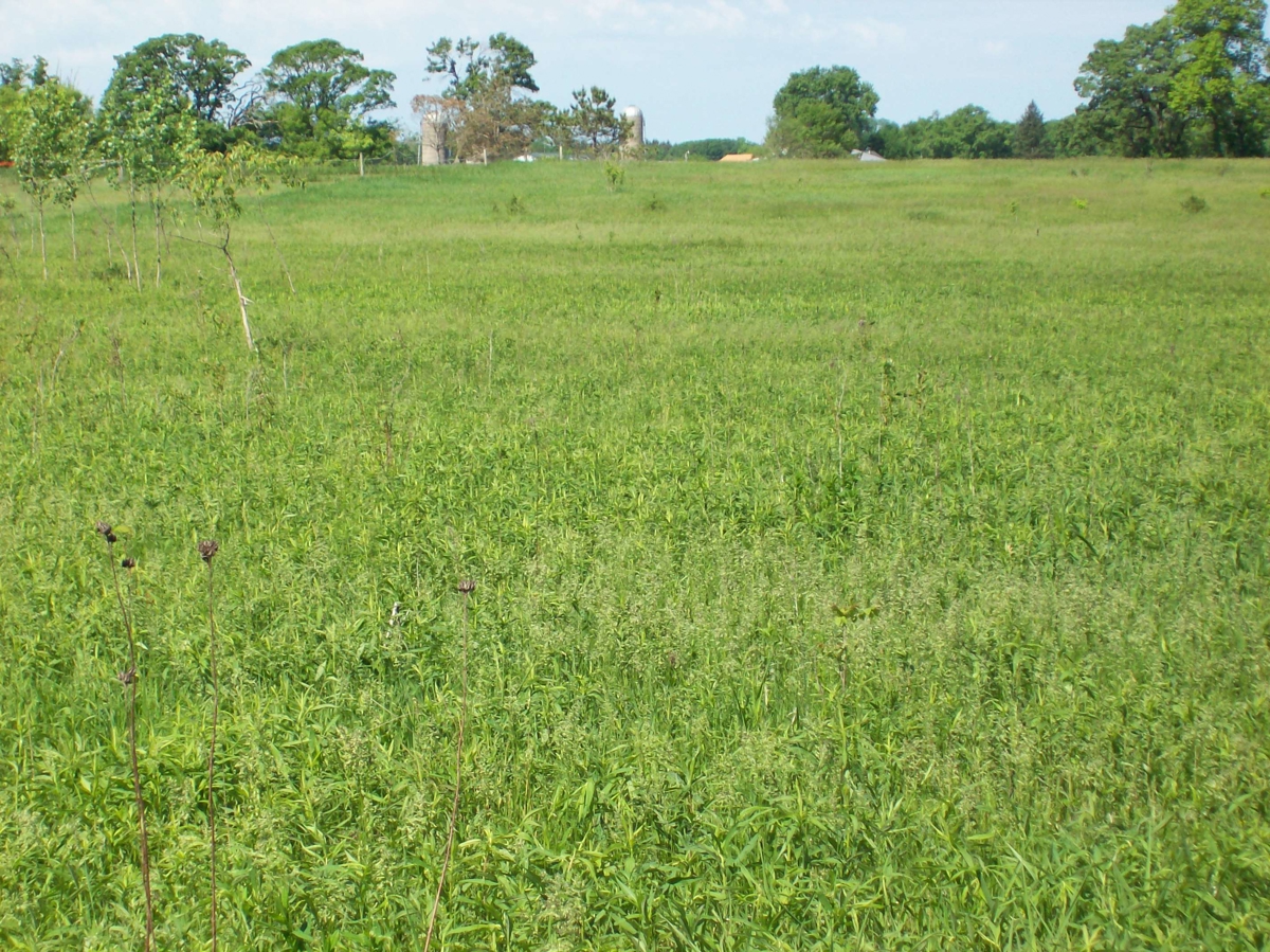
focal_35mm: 108
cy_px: 476
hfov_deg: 18.2
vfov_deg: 13.7
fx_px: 3961
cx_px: 635
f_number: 4.8
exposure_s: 1/595
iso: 80
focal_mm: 18
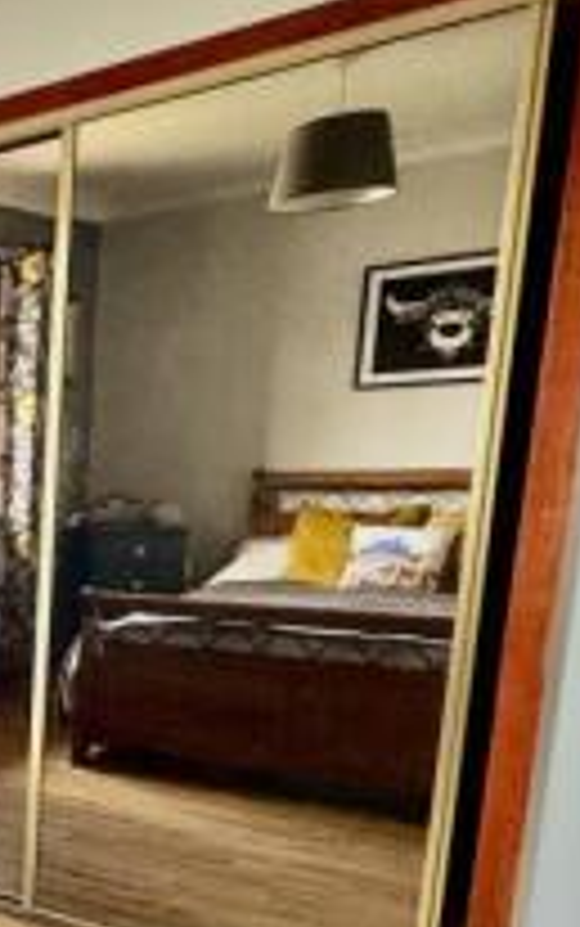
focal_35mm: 42
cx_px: -596
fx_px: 1061
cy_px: 655
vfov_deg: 46.0
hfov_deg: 18.6
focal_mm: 2.22
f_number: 2.2
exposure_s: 1/99
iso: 320
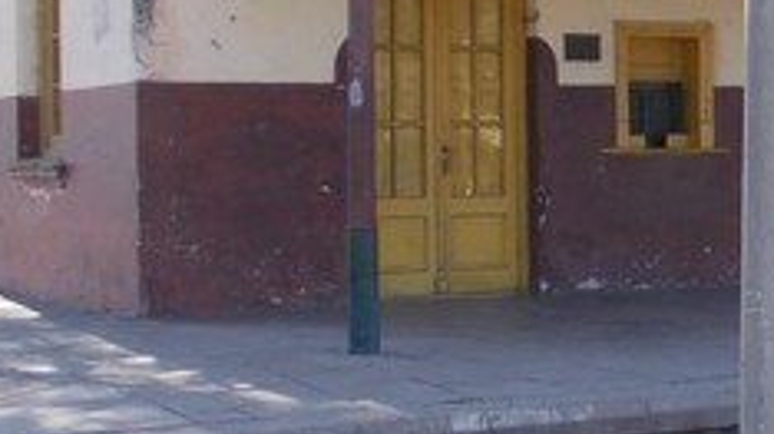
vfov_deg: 12.1
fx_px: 2050
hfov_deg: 20.1
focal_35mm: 100
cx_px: 923
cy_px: 156
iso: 80
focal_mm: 4
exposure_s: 1/320
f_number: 2.7
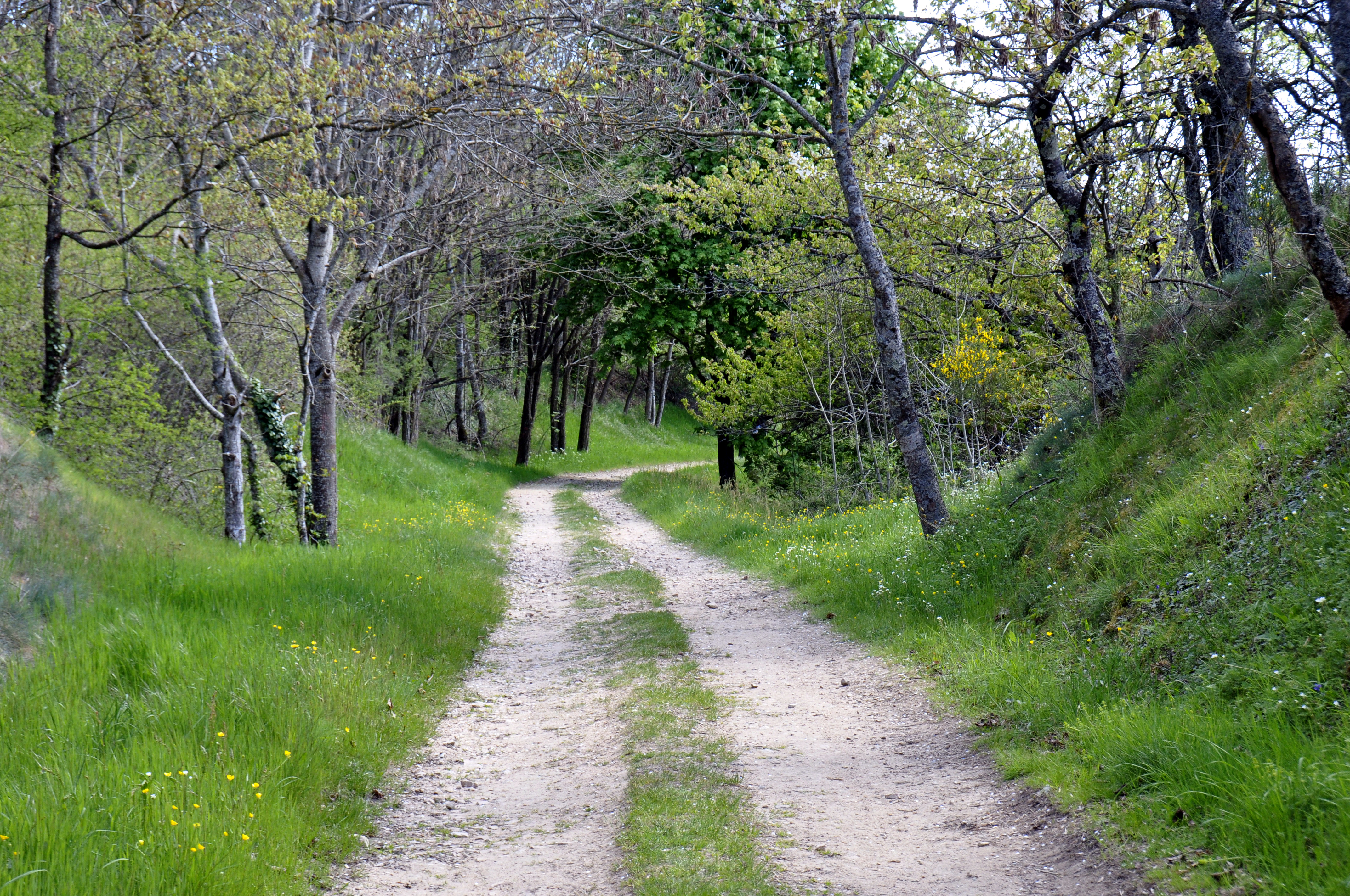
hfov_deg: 27.0
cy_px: 448
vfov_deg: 18.1
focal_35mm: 75
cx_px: 675
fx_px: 2809
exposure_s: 1/125
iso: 500
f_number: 9
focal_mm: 50
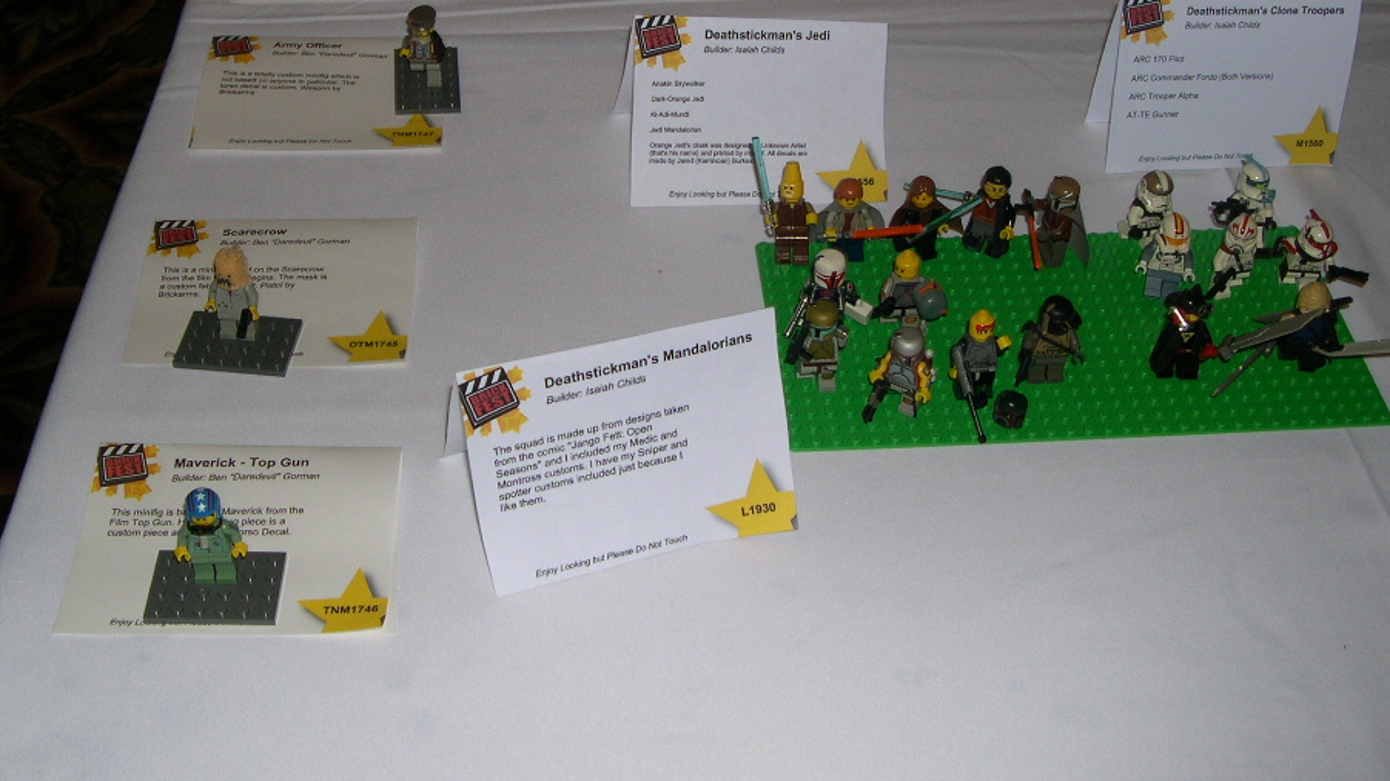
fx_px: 1732
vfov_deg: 25.3
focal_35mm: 47
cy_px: 254
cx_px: 692
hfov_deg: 43.7
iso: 100
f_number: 7.6
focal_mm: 8
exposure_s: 1/30
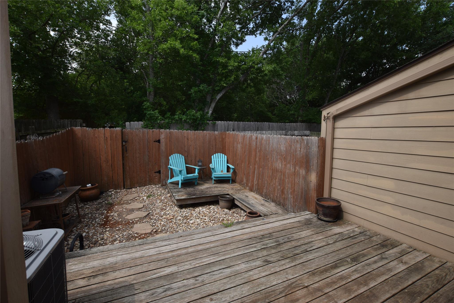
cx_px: 227
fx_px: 189
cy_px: 152
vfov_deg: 77.3
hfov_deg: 100.4
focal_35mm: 15
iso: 100
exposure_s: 1/200
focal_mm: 10
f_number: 8
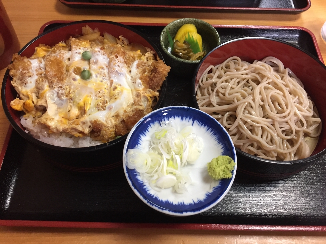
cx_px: 163
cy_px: 122
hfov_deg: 61.7
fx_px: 273
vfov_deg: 48.2
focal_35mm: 29
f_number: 2.2
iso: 125
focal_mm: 4.15
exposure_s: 1/30
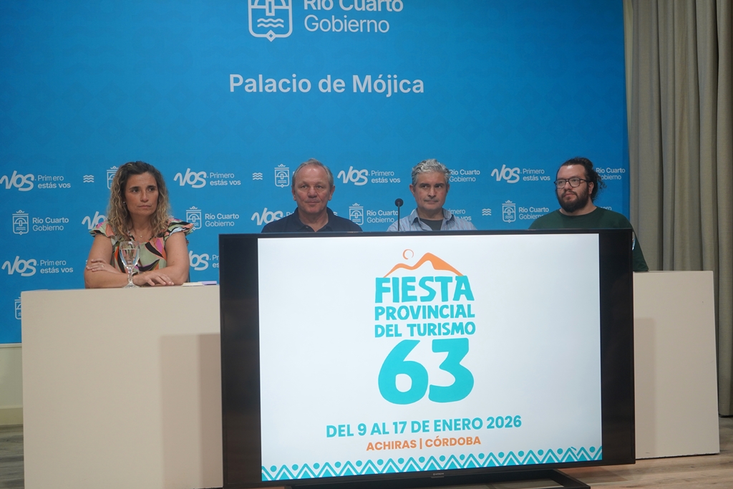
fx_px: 896
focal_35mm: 44
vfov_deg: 30.5
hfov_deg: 44.5
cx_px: 366
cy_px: 244
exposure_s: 1/160
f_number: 4.5
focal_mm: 44
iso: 800
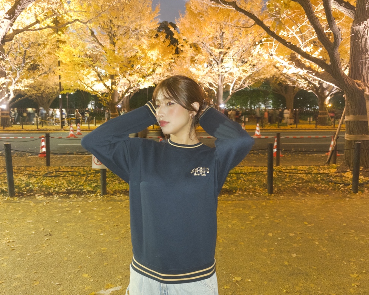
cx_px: 179
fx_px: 306
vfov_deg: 51.5
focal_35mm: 28
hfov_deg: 62.2
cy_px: 143
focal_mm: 5.96
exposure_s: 1/4
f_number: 1.6
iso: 100
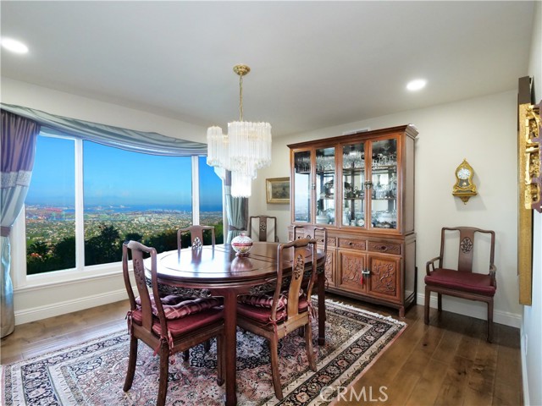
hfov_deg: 94.5
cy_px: 203
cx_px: 271
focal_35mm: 16
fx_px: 251
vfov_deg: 78.1
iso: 2500
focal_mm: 8
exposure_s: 1/100
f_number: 5.6
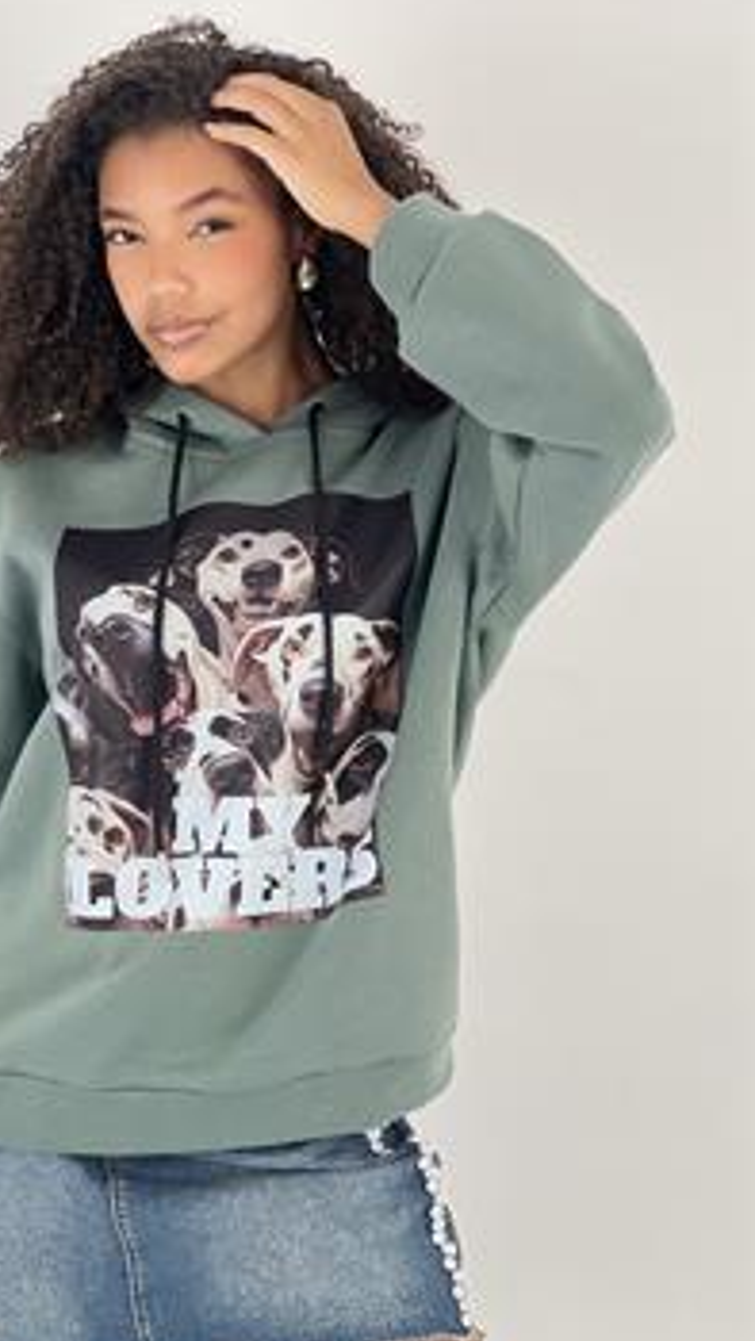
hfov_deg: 12.2
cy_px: 642
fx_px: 3522
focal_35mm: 99
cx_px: 192
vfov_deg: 21.6
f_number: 2.8
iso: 64
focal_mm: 9
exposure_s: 1/100
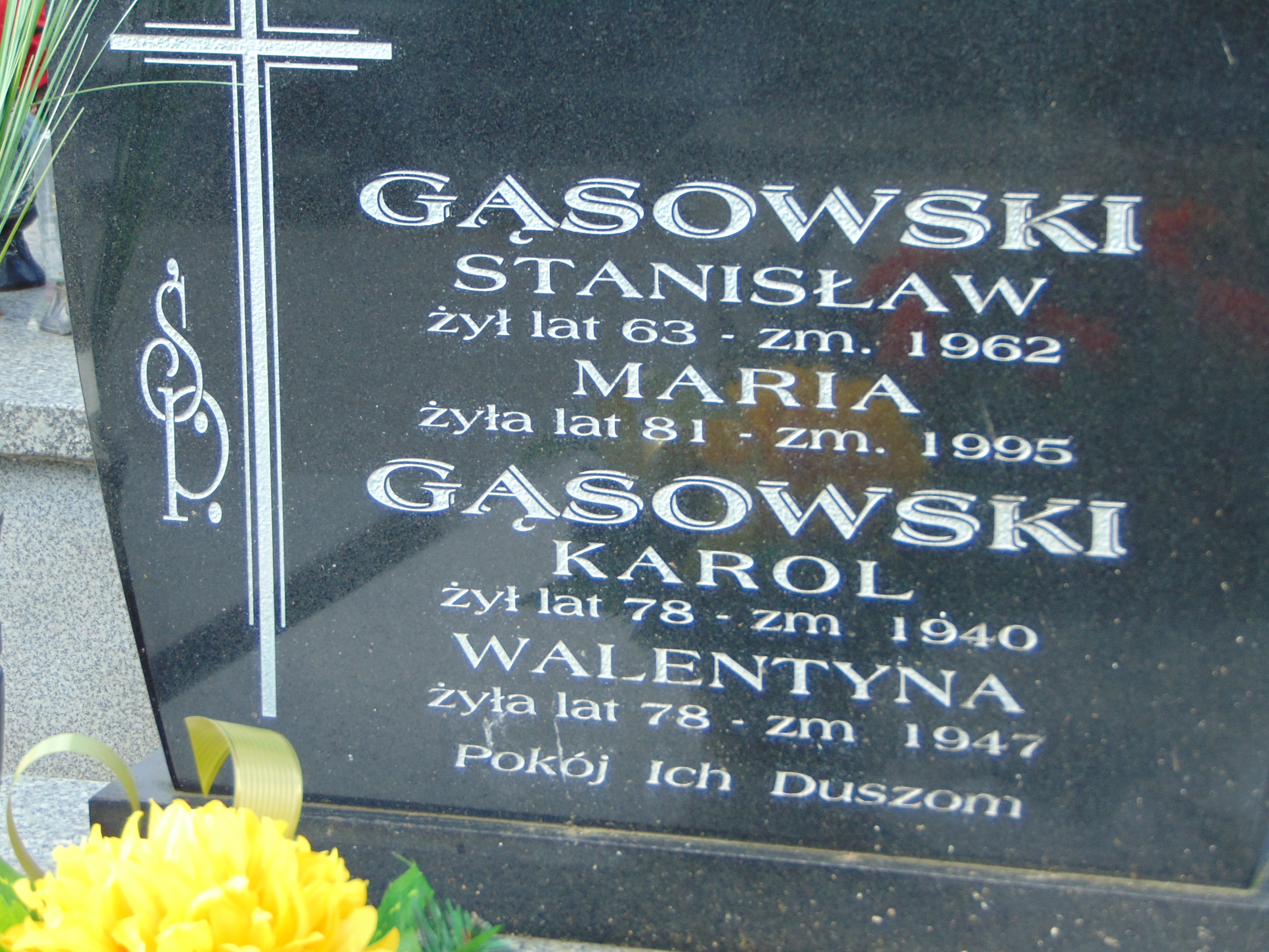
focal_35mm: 108
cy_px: 476
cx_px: 634
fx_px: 3959
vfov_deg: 13.7
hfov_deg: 18.2
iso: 80
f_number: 3.9
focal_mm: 19.4
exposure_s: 1/125
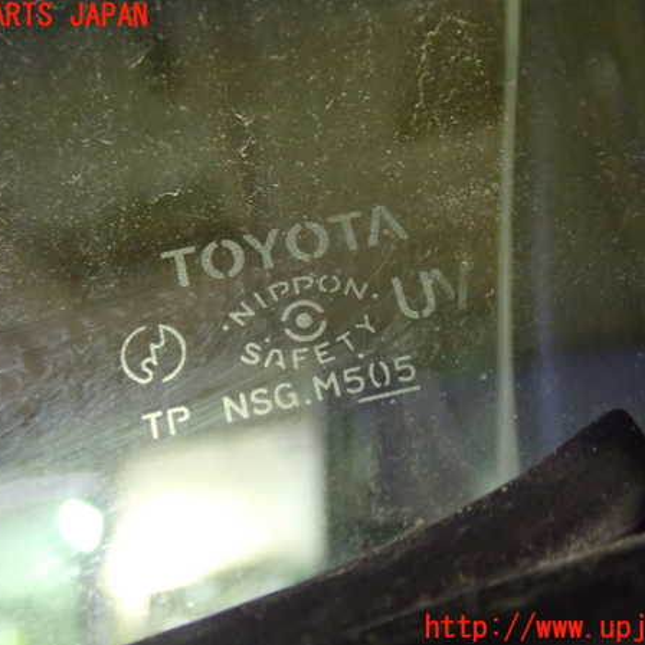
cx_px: 318
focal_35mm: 45
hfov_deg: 37.6
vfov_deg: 37.6
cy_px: 322
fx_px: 949
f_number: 2.7
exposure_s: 1/13
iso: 800
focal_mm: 6.83
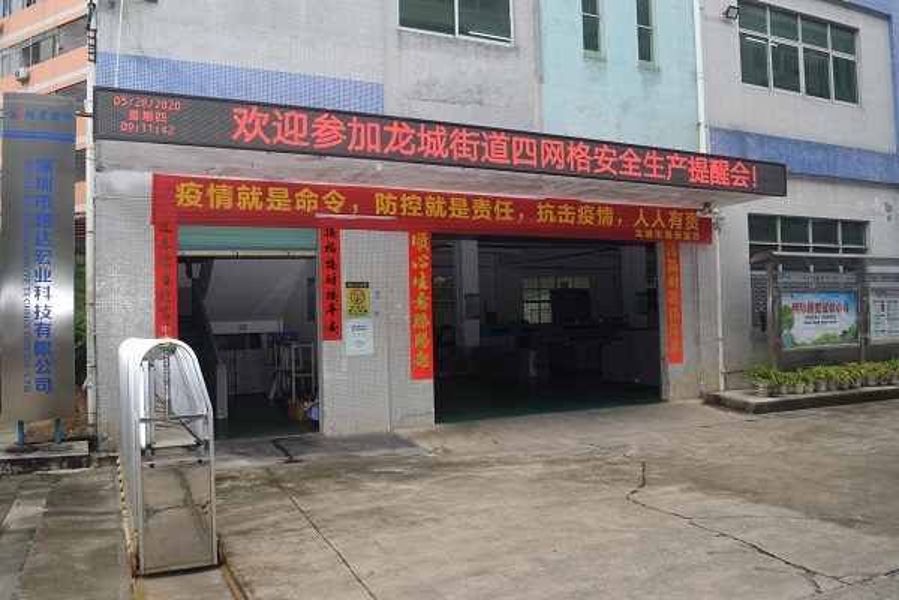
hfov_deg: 61.9
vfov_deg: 43.6
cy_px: 300
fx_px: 749
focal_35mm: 30
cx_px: 450
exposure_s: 1/125
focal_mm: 20
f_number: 5.6
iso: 200
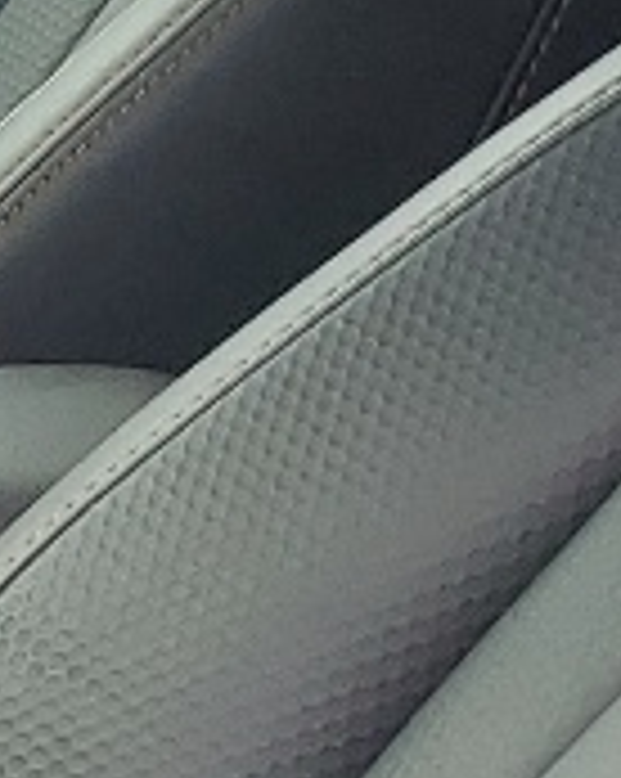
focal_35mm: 235
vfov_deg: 8.2
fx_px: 5408
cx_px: -1863
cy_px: 908
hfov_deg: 5.7
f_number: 1.5
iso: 50
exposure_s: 1/769
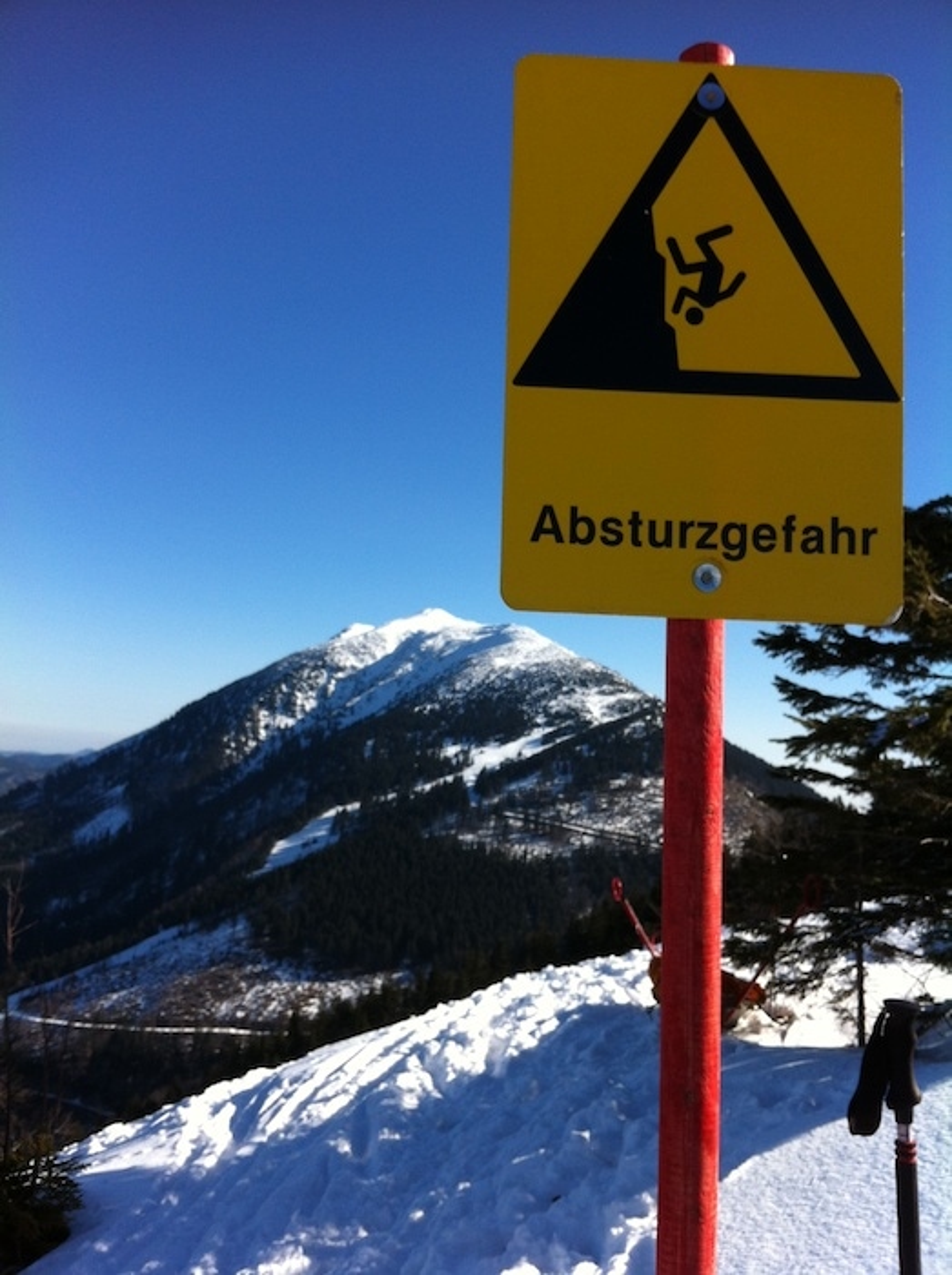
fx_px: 1287
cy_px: 638
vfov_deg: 52.7
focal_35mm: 35
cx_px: 476
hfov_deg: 40.6
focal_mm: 3.85
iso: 80
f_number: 2.8
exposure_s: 1/1160
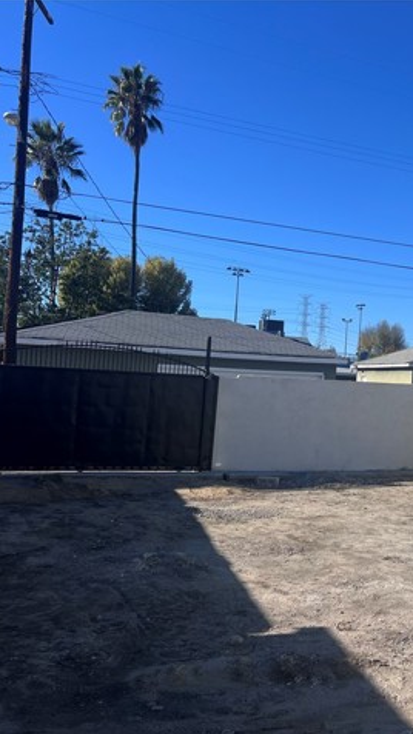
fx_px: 740
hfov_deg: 28.3
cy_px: 368
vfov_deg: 52.8
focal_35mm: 38
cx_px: 456
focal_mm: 5.7
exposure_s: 1/5587
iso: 50
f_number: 1.5
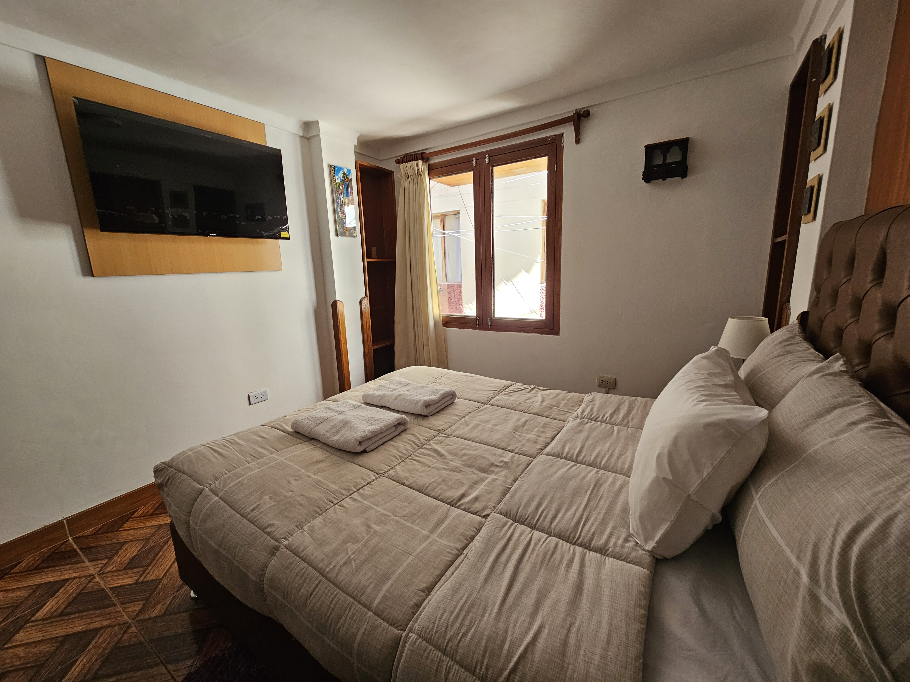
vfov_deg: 89.9
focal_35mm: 13
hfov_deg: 106.2
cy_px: 341
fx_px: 342
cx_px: 455
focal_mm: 2.2
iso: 160
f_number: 2.2
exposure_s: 1/60
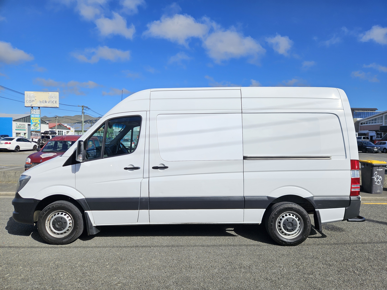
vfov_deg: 58.9
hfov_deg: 73.9
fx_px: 257
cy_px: 145
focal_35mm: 23
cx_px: 194
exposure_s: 1/3850
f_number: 1.8
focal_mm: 5.4
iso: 25
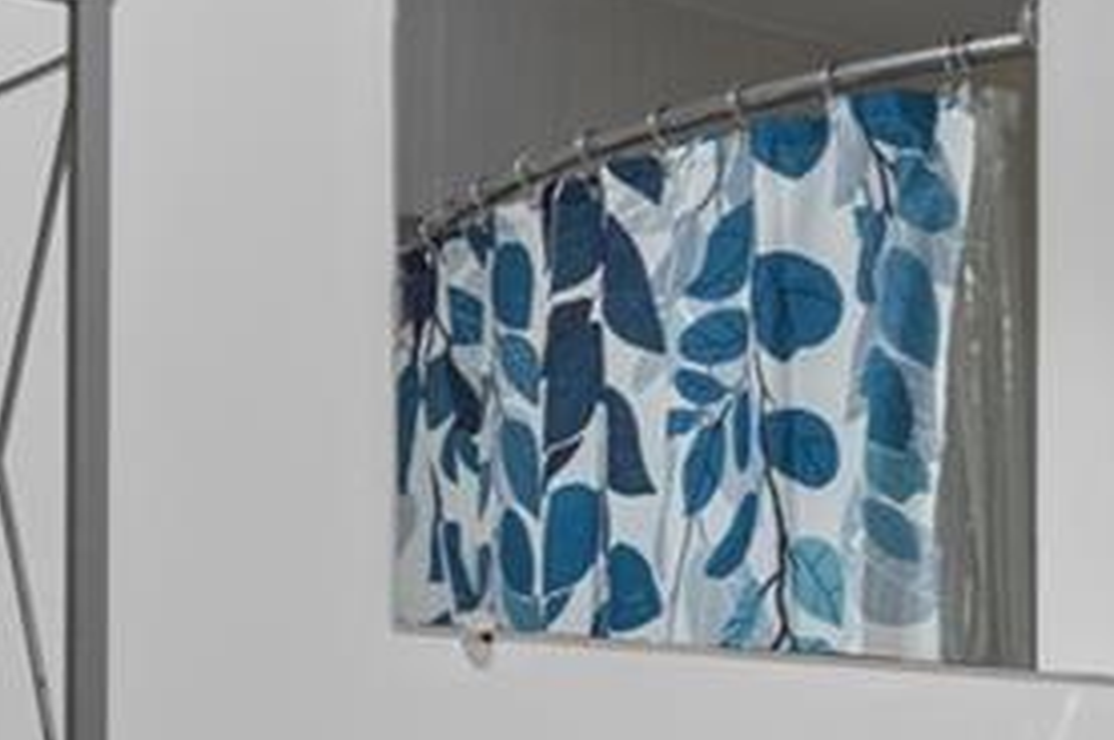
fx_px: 2504
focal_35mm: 81
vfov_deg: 15.8
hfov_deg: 19.2
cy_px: 1030
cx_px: 1995
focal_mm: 14
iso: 200
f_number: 9
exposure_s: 1.6
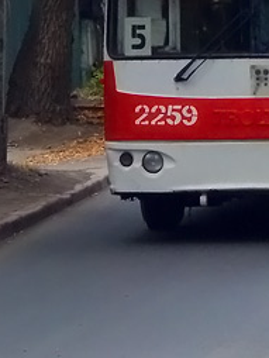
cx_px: 175
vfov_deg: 4.3
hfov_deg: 3.3
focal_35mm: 454
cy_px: -138
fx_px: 4696
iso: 1250
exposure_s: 1/500
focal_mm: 37.1
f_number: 4.9
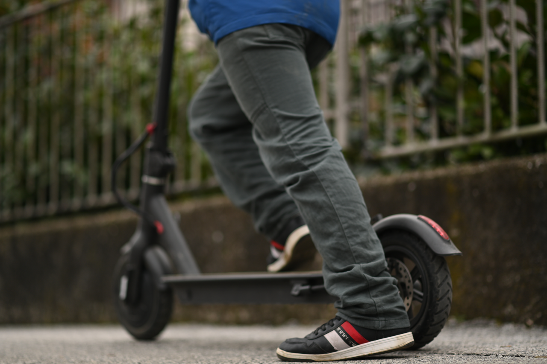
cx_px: 274
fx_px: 1291
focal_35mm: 85
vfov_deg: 16.1
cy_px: 182
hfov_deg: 23.9
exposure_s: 1/800
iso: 100
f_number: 2
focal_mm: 85
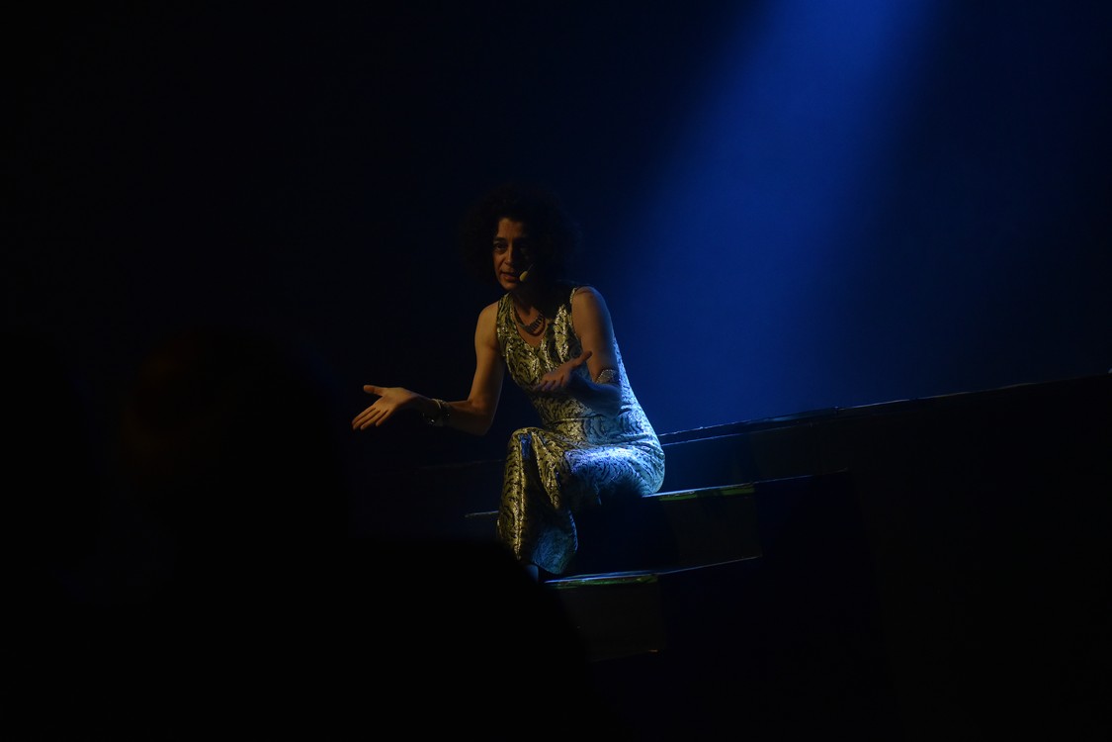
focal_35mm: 80
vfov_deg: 17.1
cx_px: 556
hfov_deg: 25.4
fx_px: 2471
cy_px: 371
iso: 3200
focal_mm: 80
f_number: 5
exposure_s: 1/500
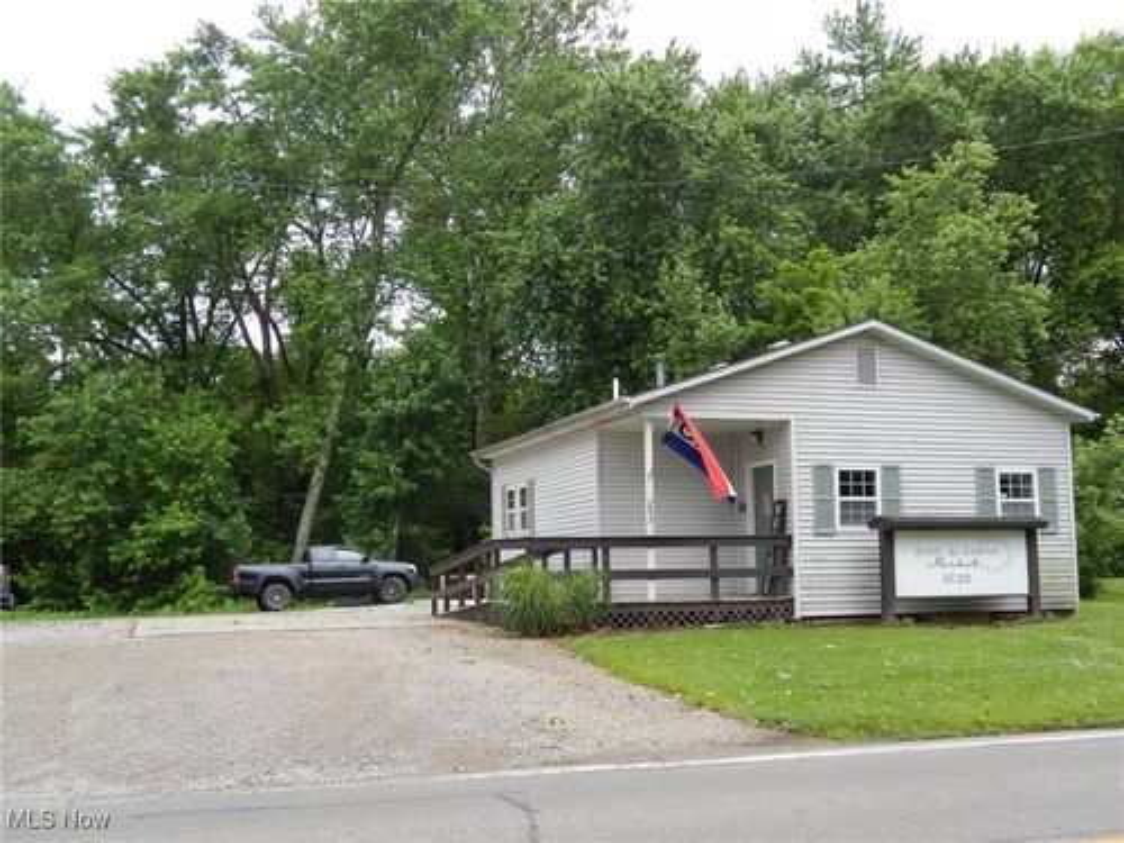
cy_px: 422
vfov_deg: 38.7
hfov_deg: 50.1
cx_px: 562
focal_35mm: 37
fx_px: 1201
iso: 125
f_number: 3.6
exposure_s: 1/250
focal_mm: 6.8
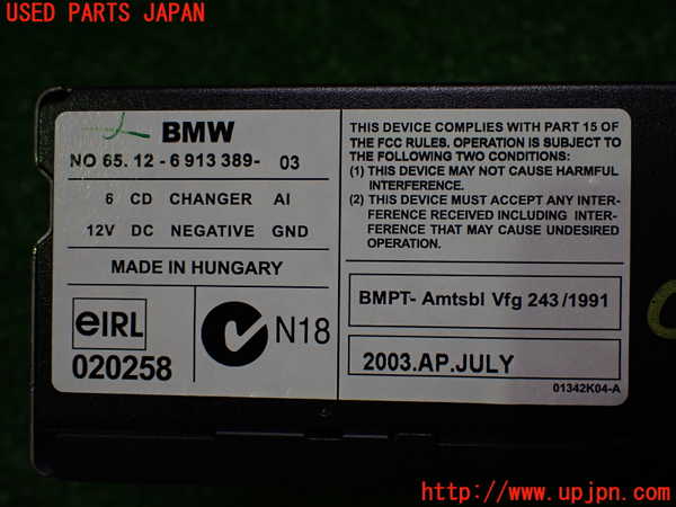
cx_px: 338
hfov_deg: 51.4
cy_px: 254
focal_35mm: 36
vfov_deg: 39.7
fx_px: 703
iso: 320
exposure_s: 1/160
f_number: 2.5
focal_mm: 6.37
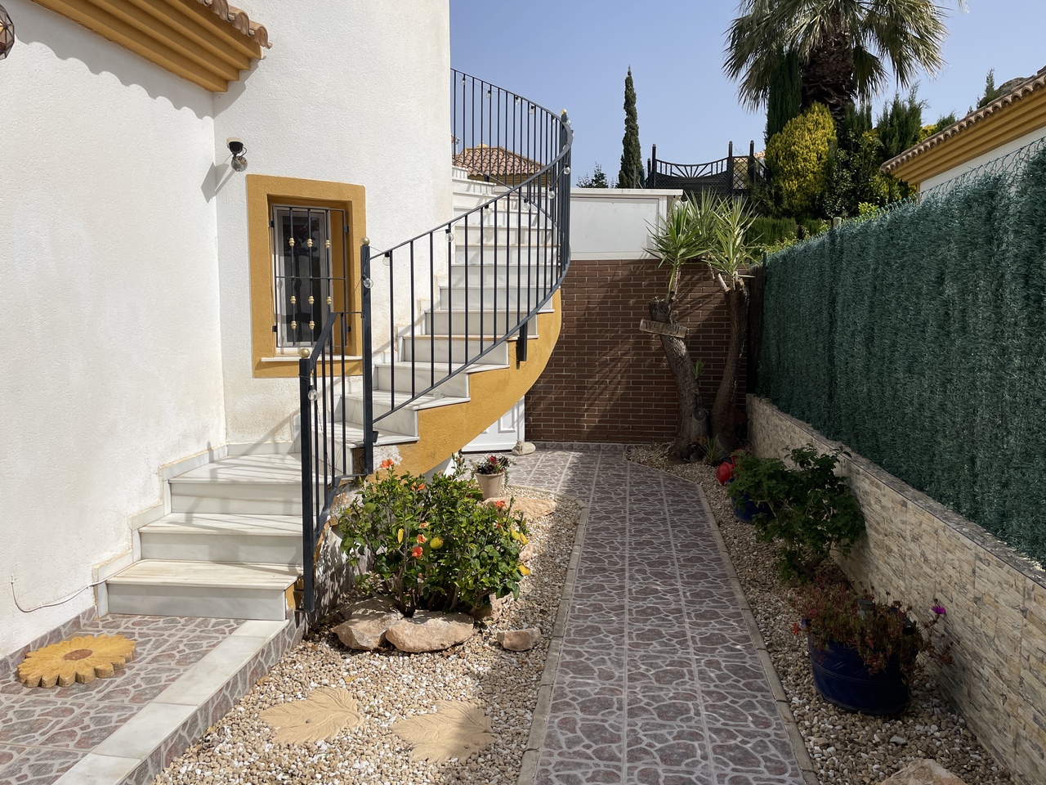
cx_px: 523
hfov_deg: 67.3
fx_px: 786
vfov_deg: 53.1
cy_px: 392
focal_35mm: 26
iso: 32
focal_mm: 4.2
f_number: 1.6
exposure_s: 1/7299
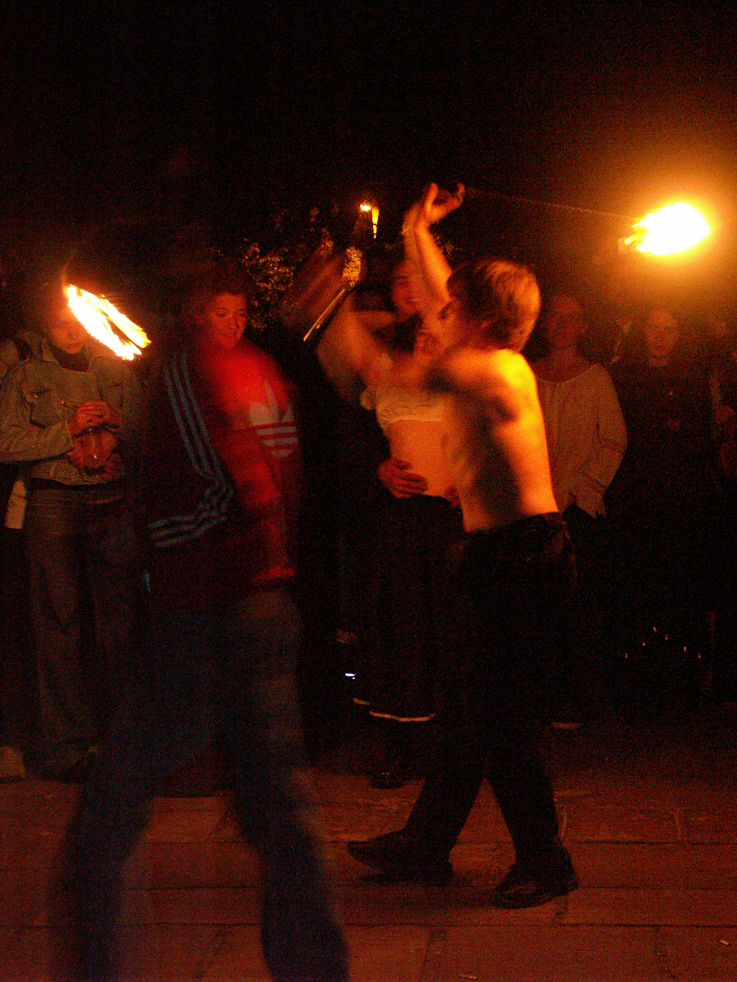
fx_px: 2243
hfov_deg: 18.7
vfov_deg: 24.7
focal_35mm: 79
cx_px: 368
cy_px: 491
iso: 800
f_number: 3.2
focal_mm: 19.52
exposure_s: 1/10
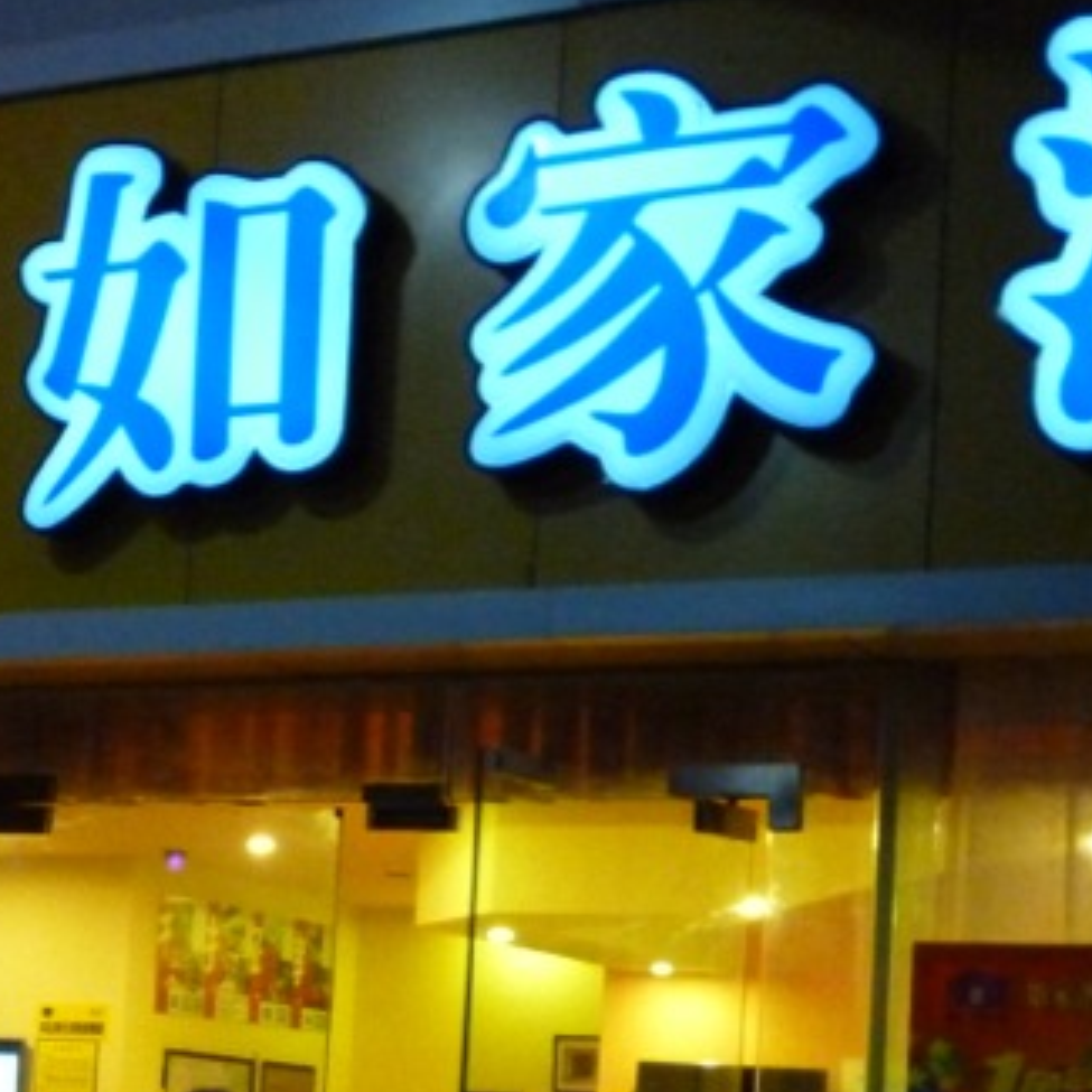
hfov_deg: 21.9
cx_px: 218
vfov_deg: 21.7
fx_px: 2784
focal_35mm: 78
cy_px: 981
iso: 800
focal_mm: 5
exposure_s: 1/13
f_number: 3.1
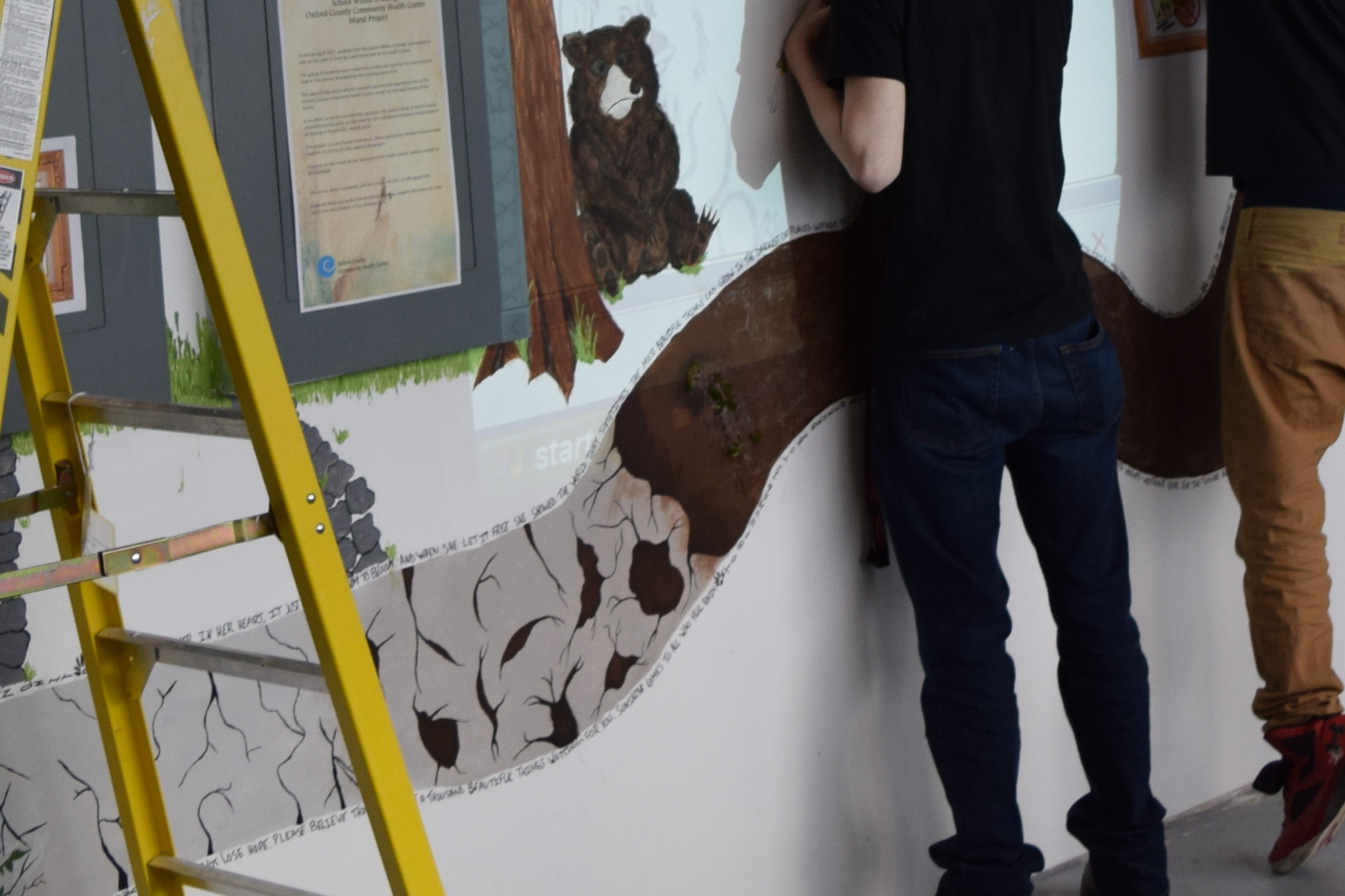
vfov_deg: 14.0
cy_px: -257
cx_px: 818
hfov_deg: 21.6
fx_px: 3512
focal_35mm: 94
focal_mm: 22
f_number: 4.5
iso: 400
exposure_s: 1/80
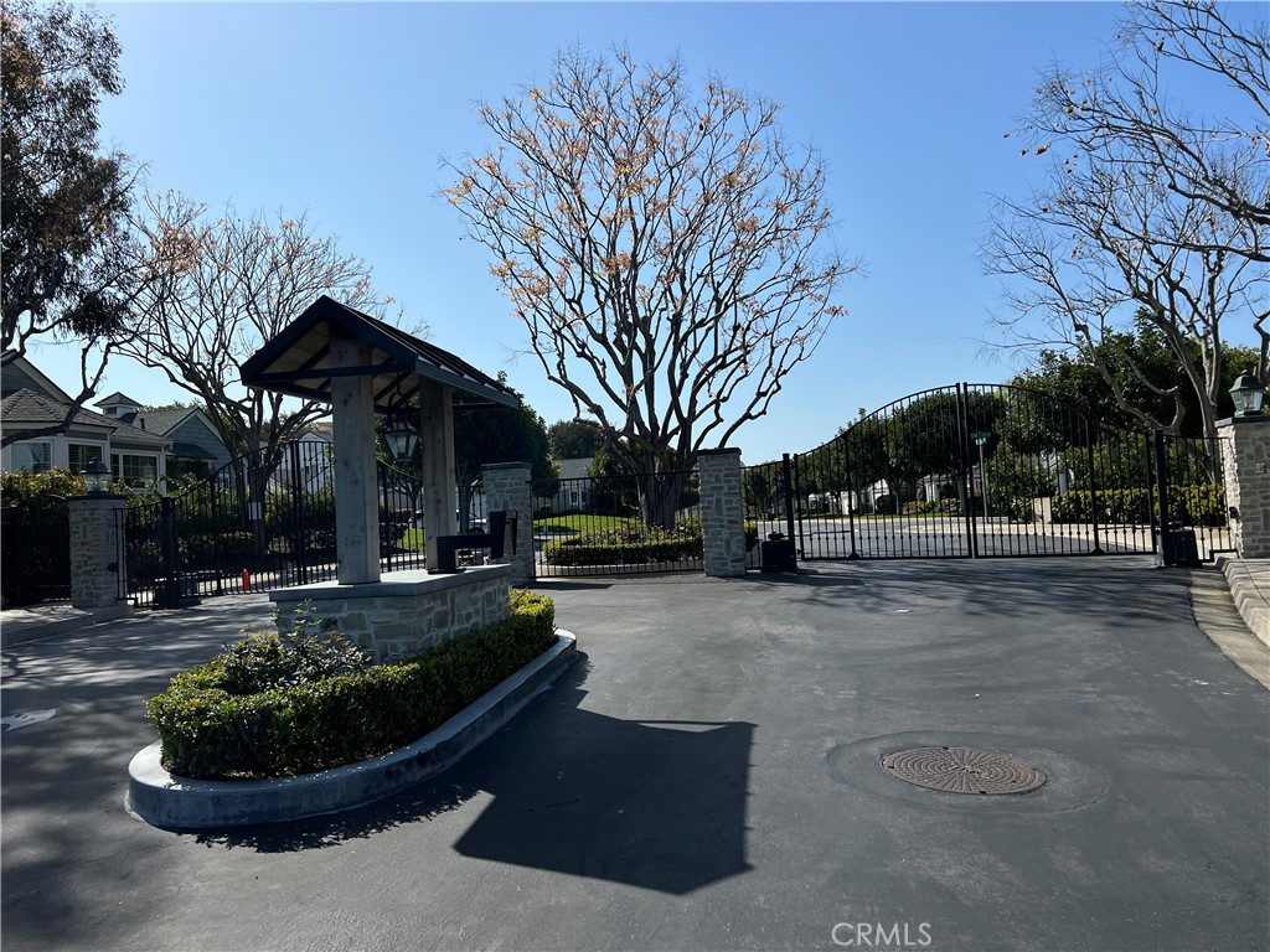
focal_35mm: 26
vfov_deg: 53.1
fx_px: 954
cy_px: 476
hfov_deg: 67.3
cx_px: 635
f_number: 1.5
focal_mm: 5.7
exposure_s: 1/12658
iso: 50
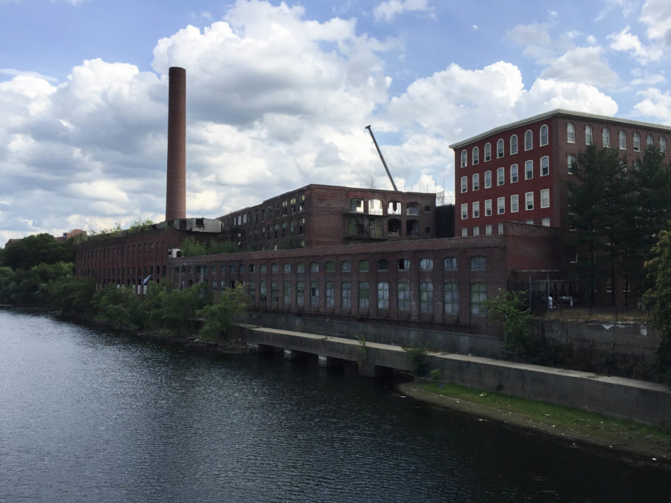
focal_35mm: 29
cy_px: 252
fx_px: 562
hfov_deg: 61.7
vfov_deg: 48.2
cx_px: 336
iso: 32
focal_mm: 4.15
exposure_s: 1/1980
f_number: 2.2
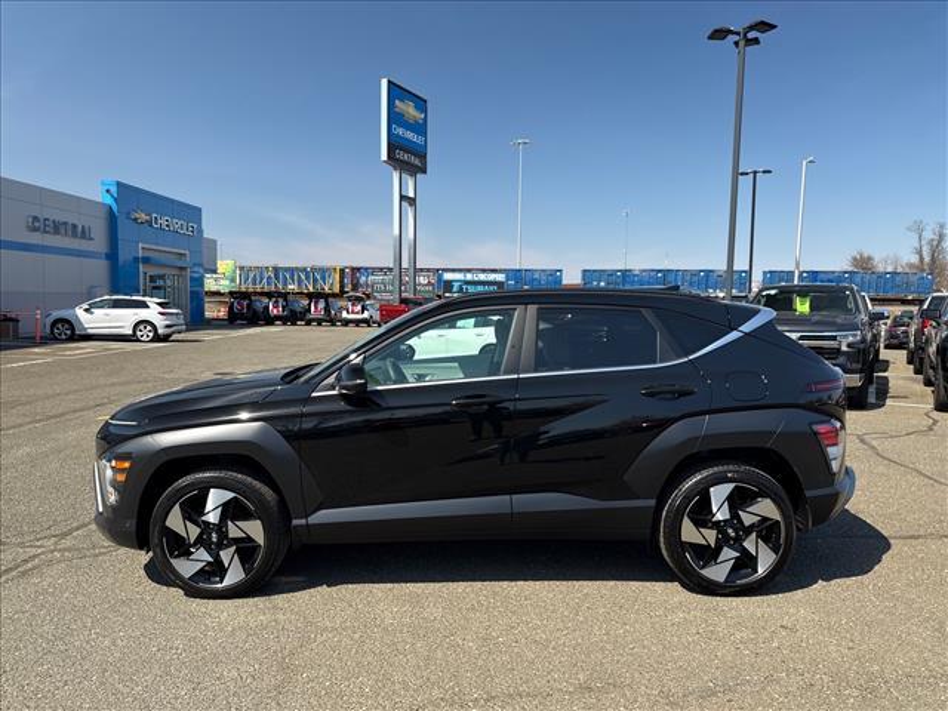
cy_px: 356
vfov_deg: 56.8
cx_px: 474
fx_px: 657
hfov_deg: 71.6
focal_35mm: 24
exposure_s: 1/840
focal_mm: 6.76
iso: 100
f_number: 1.78
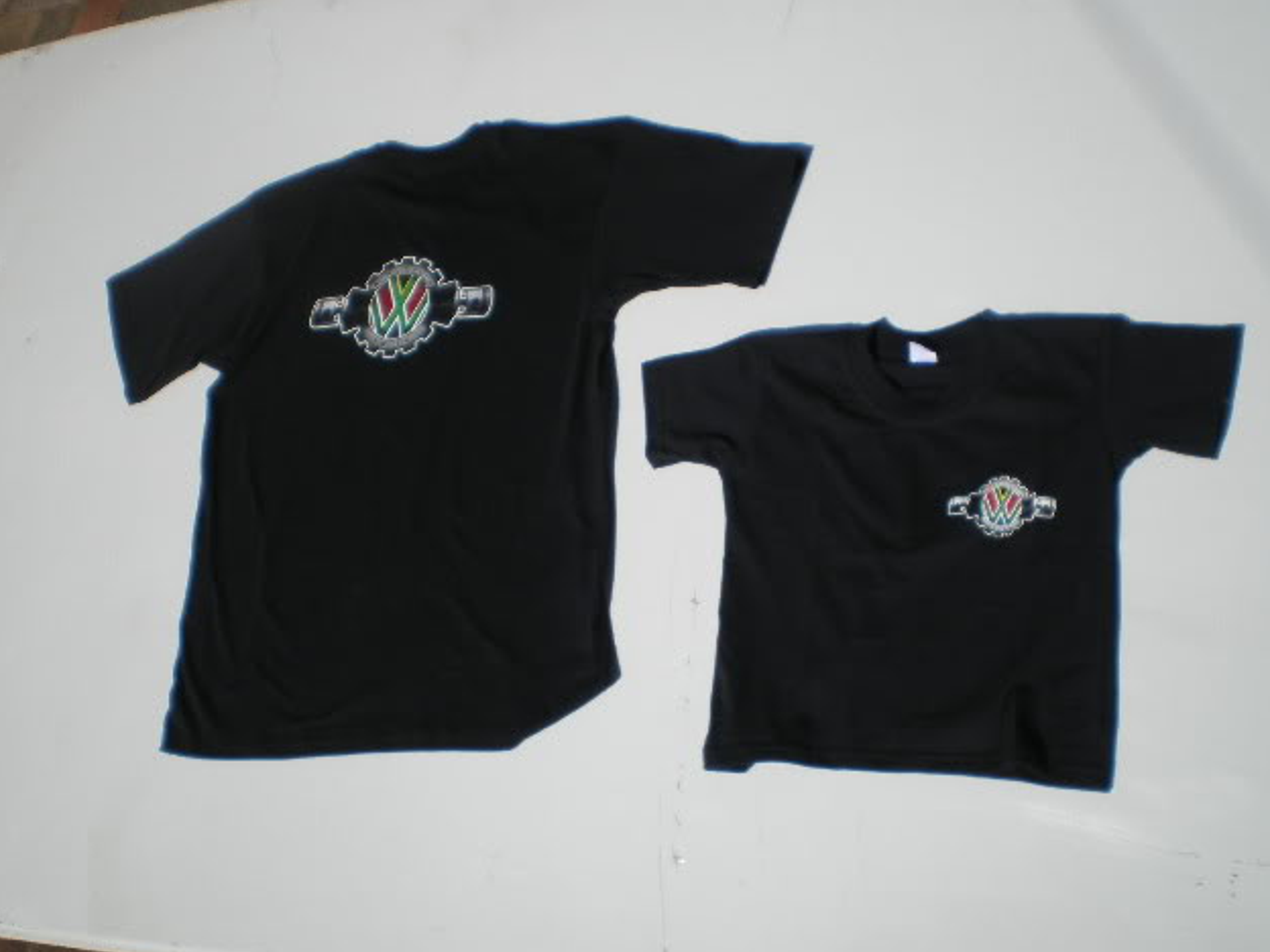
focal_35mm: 39
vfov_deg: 36.8
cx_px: 641
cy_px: 484
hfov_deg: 47.9
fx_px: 1431
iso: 64
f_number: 4.6
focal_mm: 6.3
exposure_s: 1/800
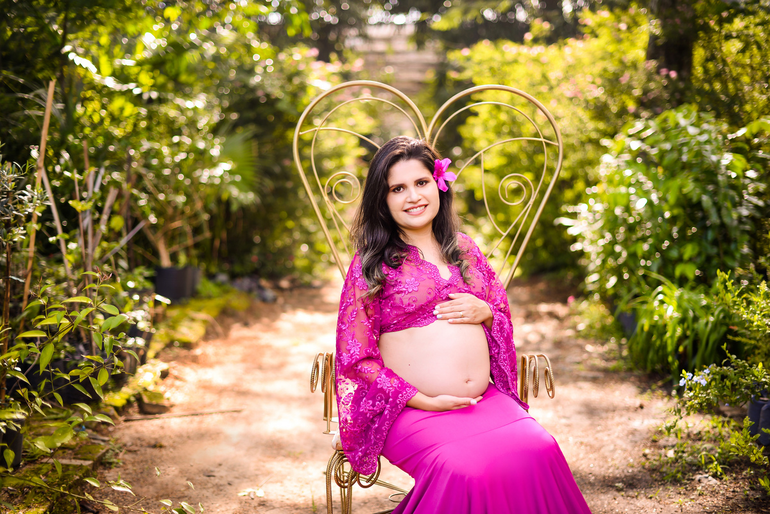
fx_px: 1070
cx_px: 385
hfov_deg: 39.6
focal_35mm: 50
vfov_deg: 27.0
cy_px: 257
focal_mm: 50
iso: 100
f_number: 2
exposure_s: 1/500
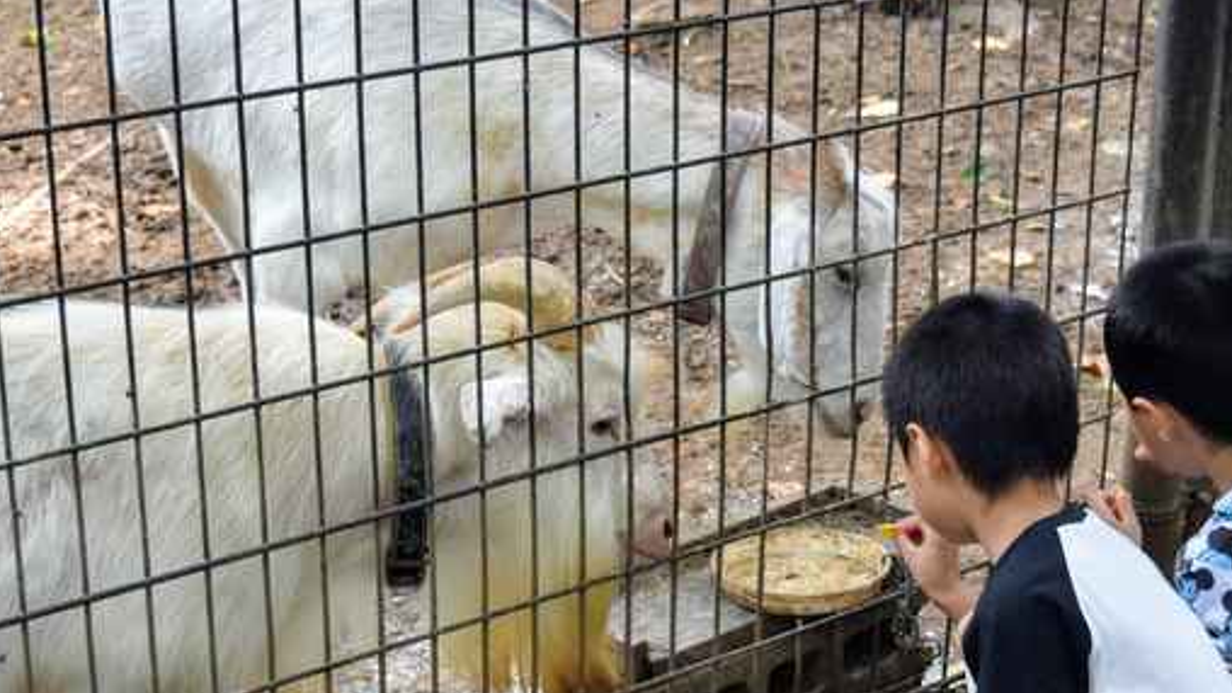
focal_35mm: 80
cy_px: 319
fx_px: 2614
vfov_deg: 15.1
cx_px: 640
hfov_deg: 26.5
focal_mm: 34
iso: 400
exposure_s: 1/125
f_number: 5.6
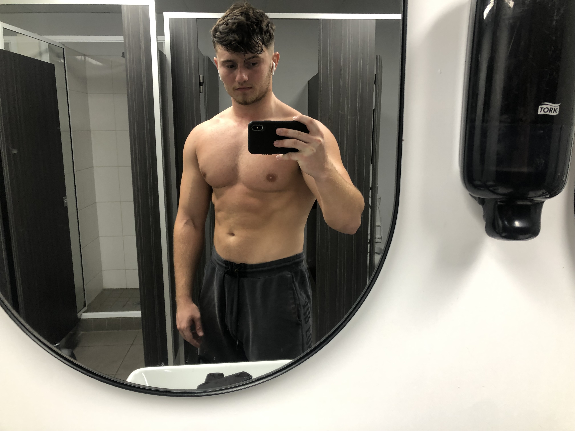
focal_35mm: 28
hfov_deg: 63.4
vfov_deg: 49.7
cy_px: 216
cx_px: 288
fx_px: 465
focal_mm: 4
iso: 40
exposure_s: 1/20
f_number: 1.8
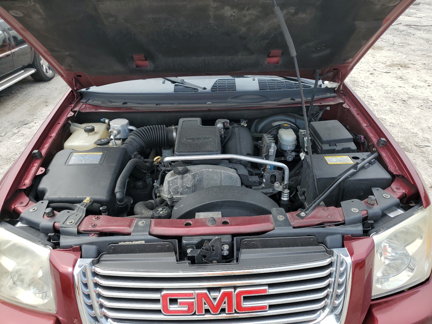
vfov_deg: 53.1
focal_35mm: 26
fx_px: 324
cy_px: 162
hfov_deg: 67.3
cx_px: 216
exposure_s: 1/1111
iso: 50
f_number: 1.5
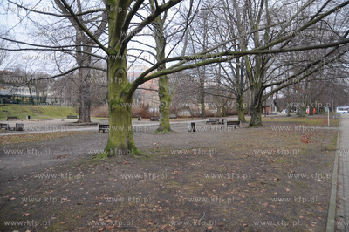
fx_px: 232
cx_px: 174
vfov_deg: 53.1
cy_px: 116
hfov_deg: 73.8
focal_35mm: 24
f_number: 3.5
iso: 400
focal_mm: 16
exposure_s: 1/40
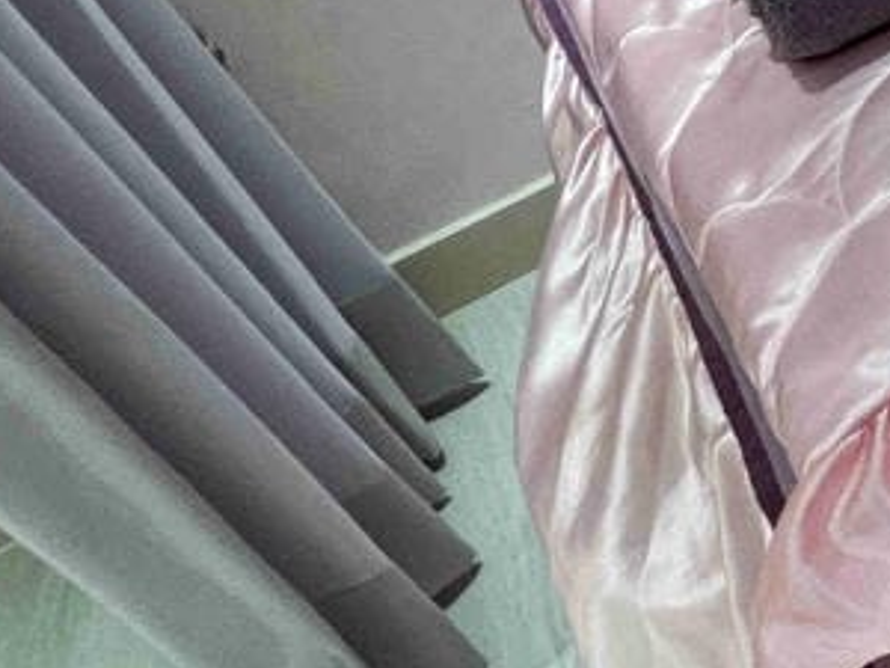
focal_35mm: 52
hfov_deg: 24.5
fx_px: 1337
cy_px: -223
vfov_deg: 24.2
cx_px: 1457
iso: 125
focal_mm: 1.57
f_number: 1.8
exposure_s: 1/120
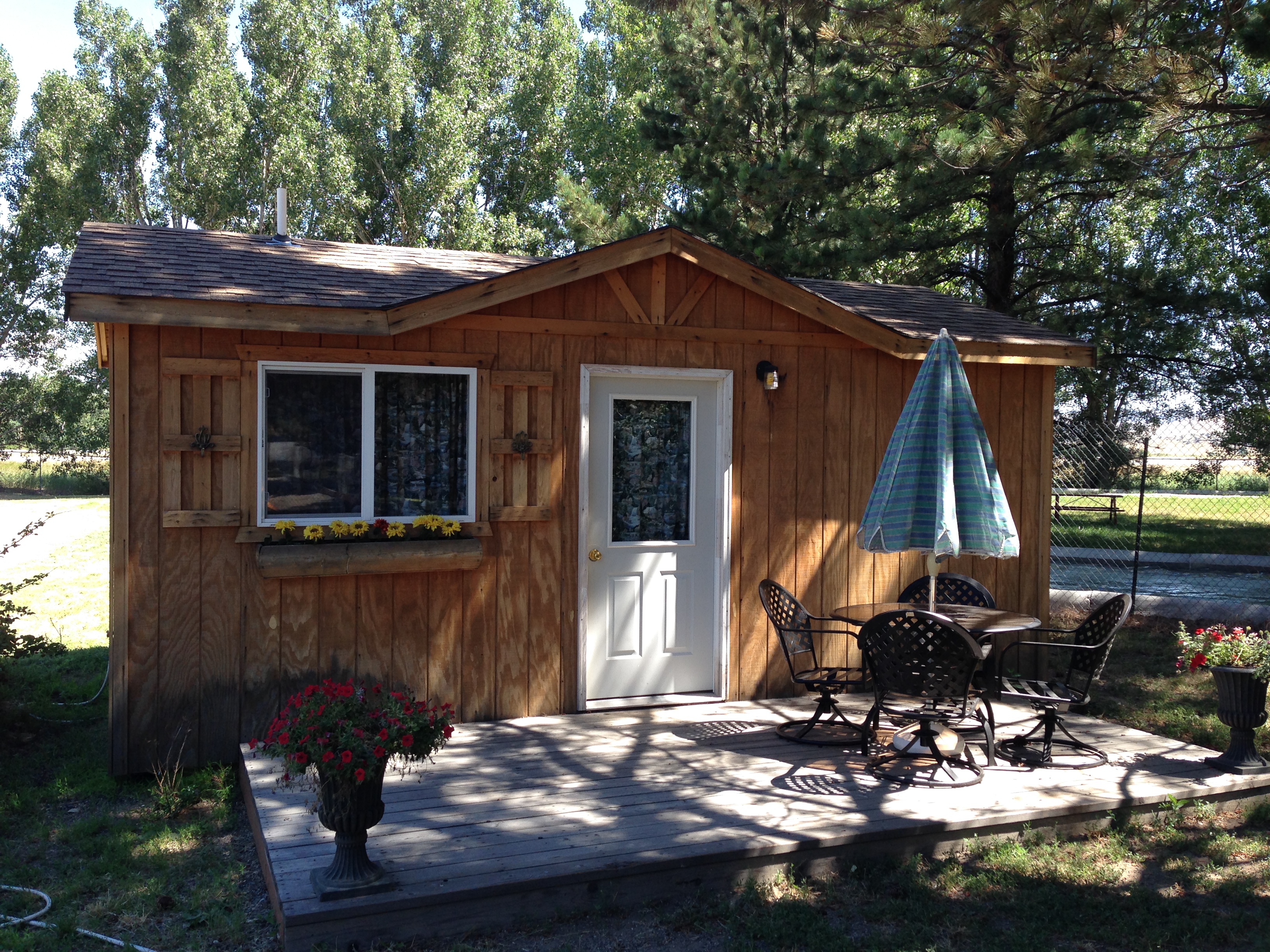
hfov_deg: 55.4
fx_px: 1211
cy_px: 476
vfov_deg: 42.9
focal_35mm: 33
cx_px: 635
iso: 50
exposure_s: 1/257
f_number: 2.4
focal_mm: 4.12
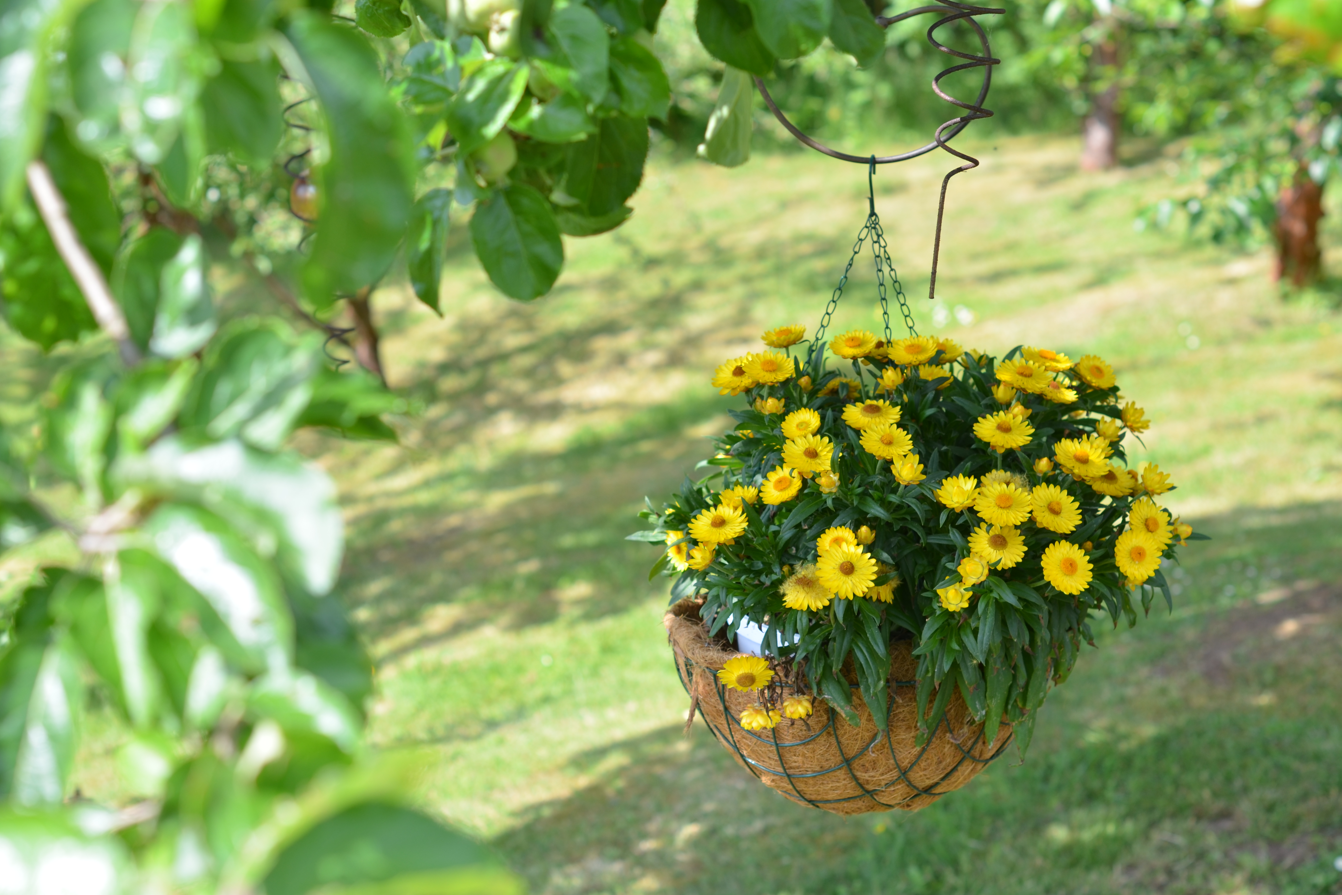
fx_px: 2833
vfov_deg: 17.9
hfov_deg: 26.6
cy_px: 449
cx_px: 678
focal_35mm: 76
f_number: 4
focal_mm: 50
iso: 100
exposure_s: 1/250
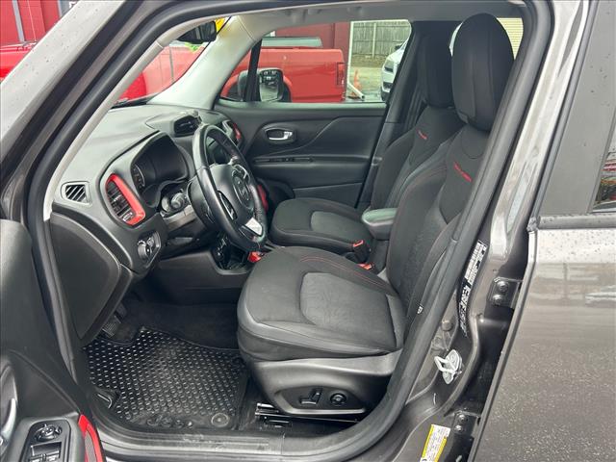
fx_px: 463
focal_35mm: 26
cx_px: 308
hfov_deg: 67.3
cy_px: 231
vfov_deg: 53.1
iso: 50
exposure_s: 1/155
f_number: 1.5
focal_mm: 5.7
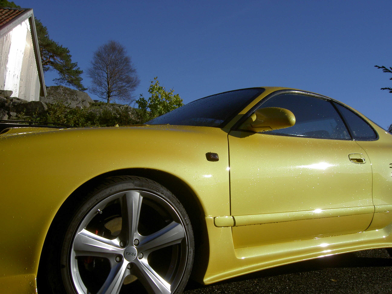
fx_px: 385
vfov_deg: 41.8
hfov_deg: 54.0
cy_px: 147
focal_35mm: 34
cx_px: 196
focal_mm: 5.6
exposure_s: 1/1250
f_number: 4.7
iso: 50
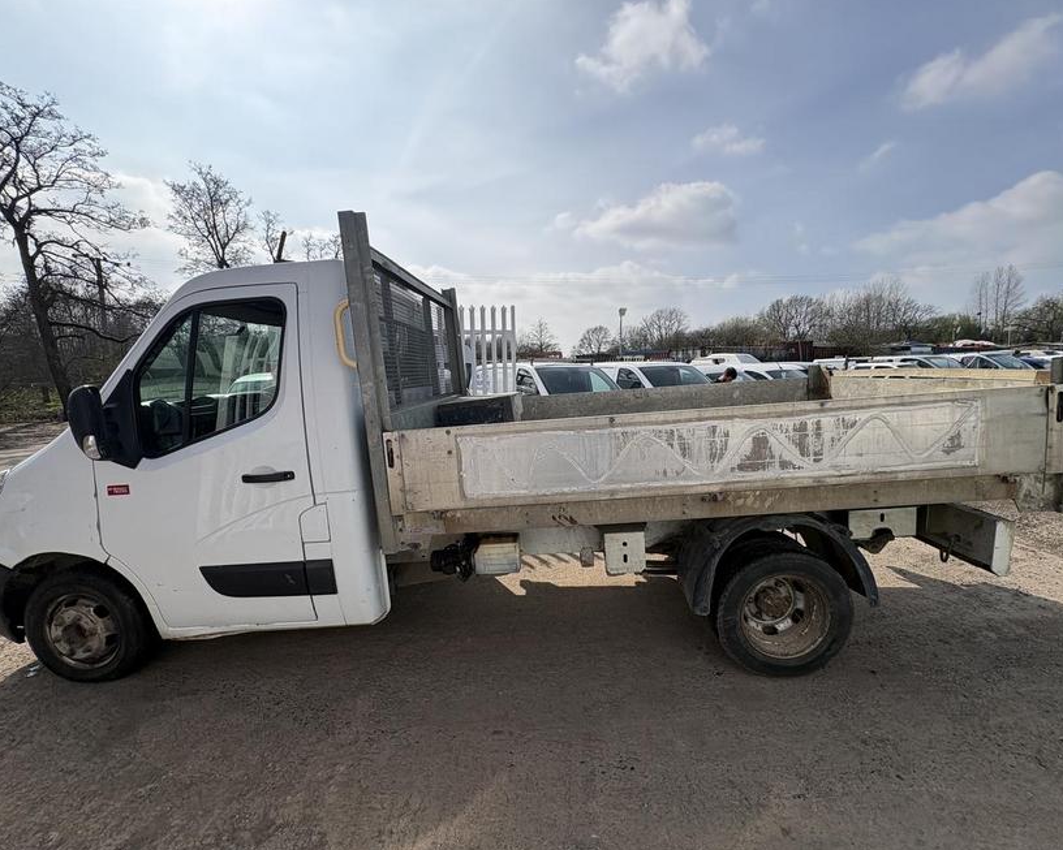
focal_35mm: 15
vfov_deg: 84.0
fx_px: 472
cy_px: 428
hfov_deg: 96.8
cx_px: 537
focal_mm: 2.22
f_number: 2.2
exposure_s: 1/3106
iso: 50
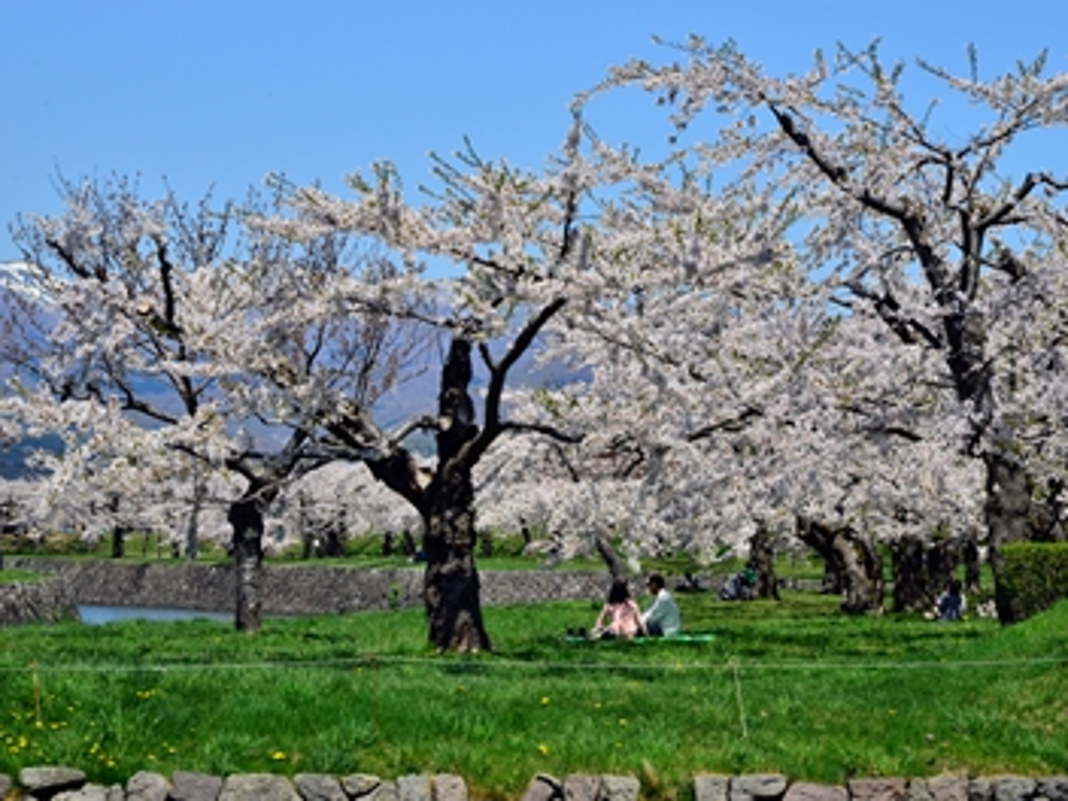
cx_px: 561
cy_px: 399
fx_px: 4042
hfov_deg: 15.1
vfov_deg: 11.3
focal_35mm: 131
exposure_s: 1/640
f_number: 13
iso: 400
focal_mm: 120
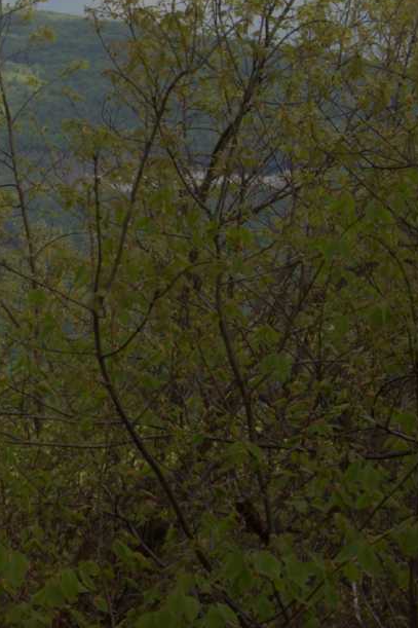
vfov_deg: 14.9
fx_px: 2364
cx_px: -192
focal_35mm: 136
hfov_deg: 9.8
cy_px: 52
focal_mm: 27
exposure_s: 1/800
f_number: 4
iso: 200
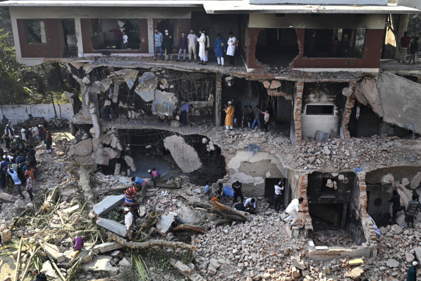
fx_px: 444
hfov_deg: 50.7
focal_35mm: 38
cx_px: 207
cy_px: 146
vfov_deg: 35.1
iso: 100
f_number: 7.1
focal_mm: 35
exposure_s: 1/100
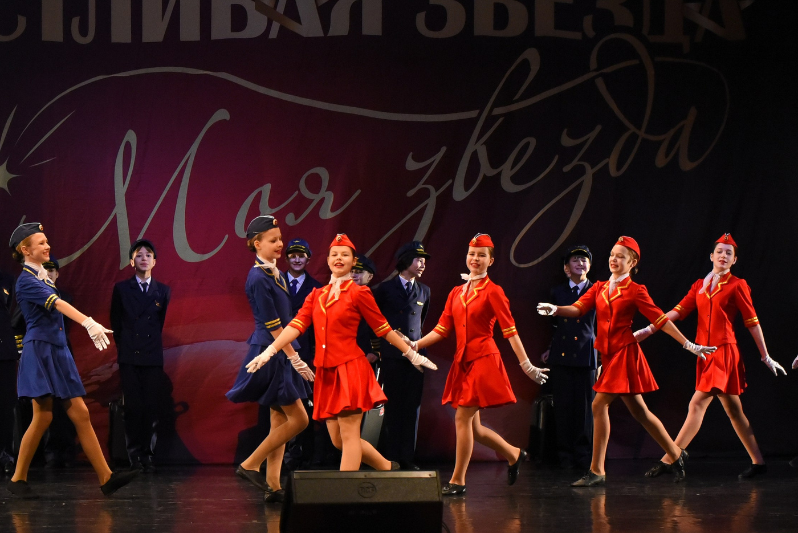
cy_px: 321
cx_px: 328
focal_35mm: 128
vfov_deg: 10.7
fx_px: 2839
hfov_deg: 16.0
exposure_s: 1/800
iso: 5000
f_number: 3.2
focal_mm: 70
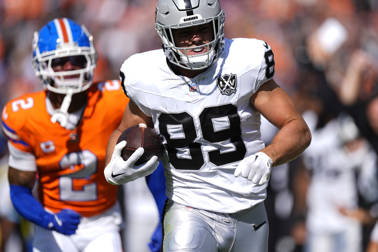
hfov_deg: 3.2
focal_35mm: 647
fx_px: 6793
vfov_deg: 2.1
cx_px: 202
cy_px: 129
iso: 200
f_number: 4
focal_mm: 600
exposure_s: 1/2500
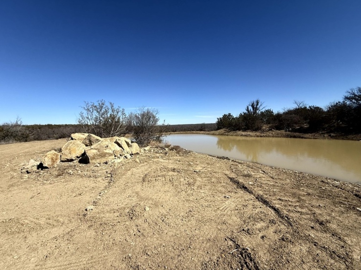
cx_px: 180
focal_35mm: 14
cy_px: 135
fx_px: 146
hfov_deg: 102.1
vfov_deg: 85.6
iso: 50
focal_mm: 2.22
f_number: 2.2
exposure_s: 1/3460
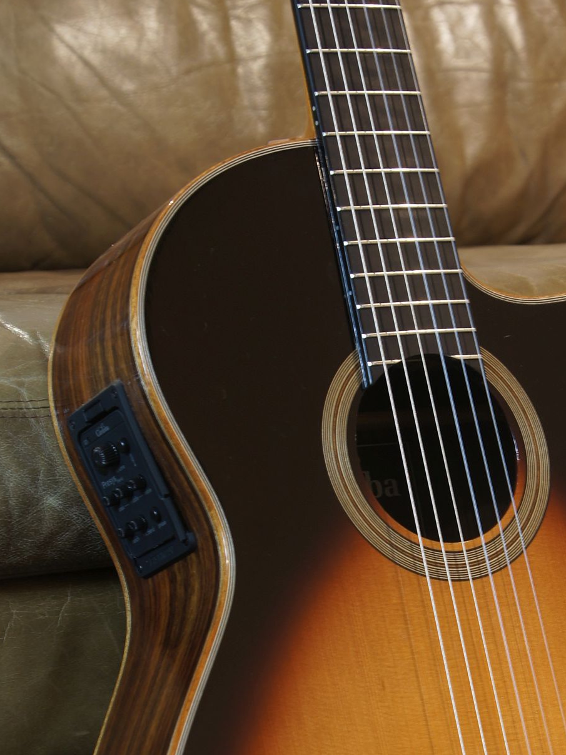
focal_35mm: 123
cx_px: 413
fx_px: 2680
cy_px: 571
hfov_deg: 12.0
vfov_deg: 16.0
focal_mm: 45
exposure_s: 1/5
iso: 100
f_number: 6.3
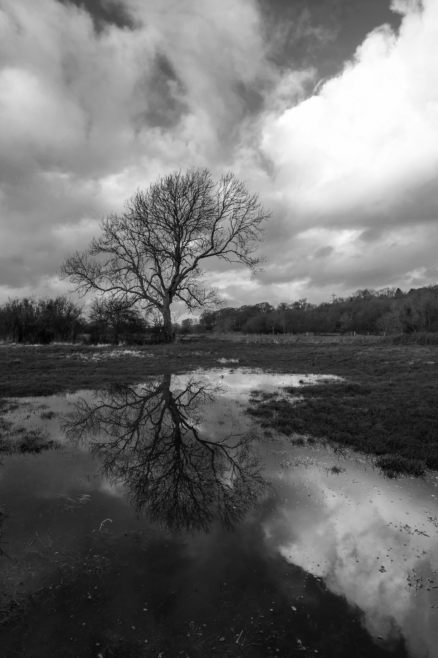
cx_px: 219
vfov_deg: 100.4
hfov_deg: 77.3
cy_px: 329
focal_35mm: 15
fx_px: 274
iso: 100
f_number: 8
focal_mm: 10
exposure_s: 1/100
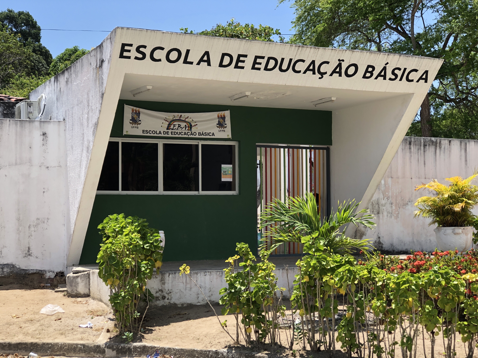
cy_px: 179
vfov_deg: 25.7
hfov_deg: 33.8
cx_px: 239
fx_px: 787
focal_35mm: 57
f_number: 2.8
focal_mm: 6.6
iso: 20
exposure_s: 1/422
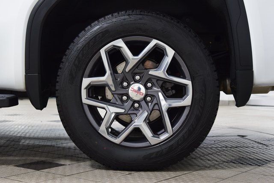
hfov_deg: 33.4
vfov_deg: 22.6
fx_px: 457
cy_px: 92
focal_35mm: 60
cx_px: 137
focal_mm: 40
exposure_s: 1/60
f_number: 4
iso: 1600
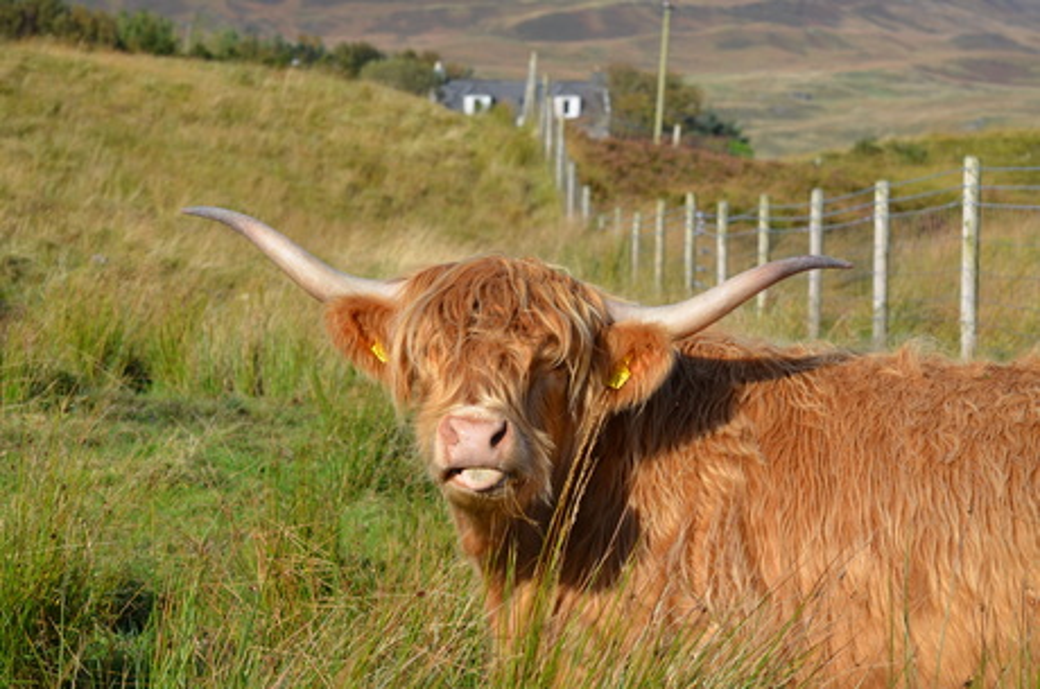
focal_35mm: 128
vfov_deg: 10.7
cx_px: 520
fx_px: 3677
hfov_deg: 16.1
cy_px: 344
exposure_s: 1/250
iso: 100
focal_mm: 85
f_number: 8
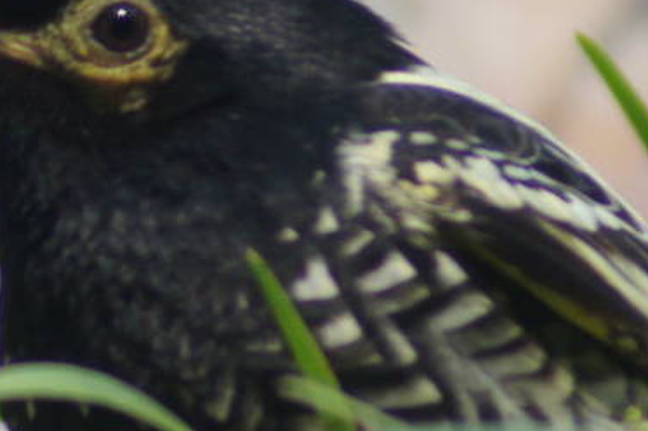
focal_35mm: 1931
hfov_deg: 1.1
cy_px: 156
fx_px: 34727
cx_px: 66
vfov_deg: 0.7
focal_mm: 300
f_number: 5.6
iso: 400
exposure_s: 1/125
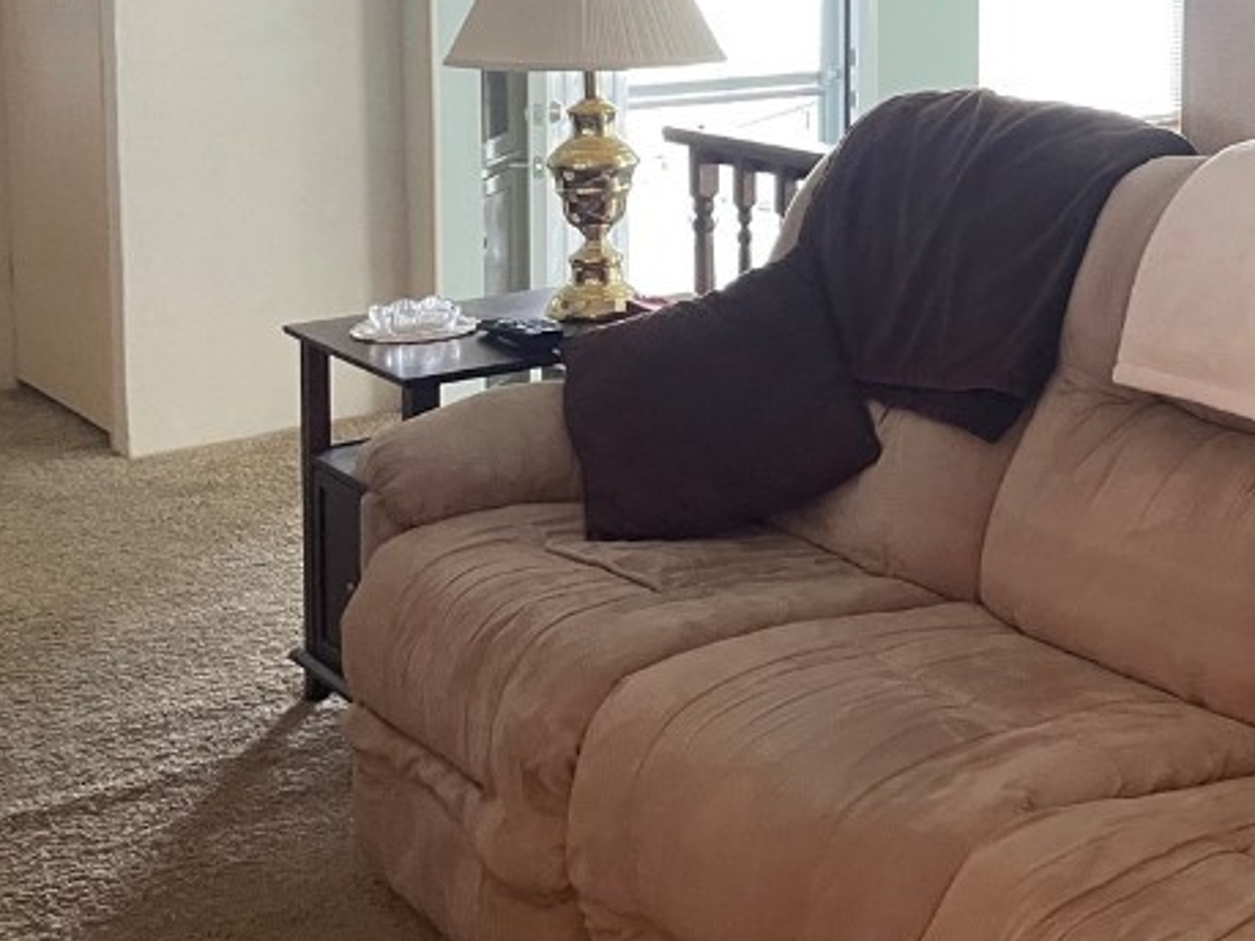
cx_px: 1362
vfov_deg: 24.2
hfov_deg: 30.0
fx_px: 2102
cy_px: 11
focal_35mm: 58
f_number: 1.6
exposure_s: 1/60
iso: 200
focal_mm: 4.2
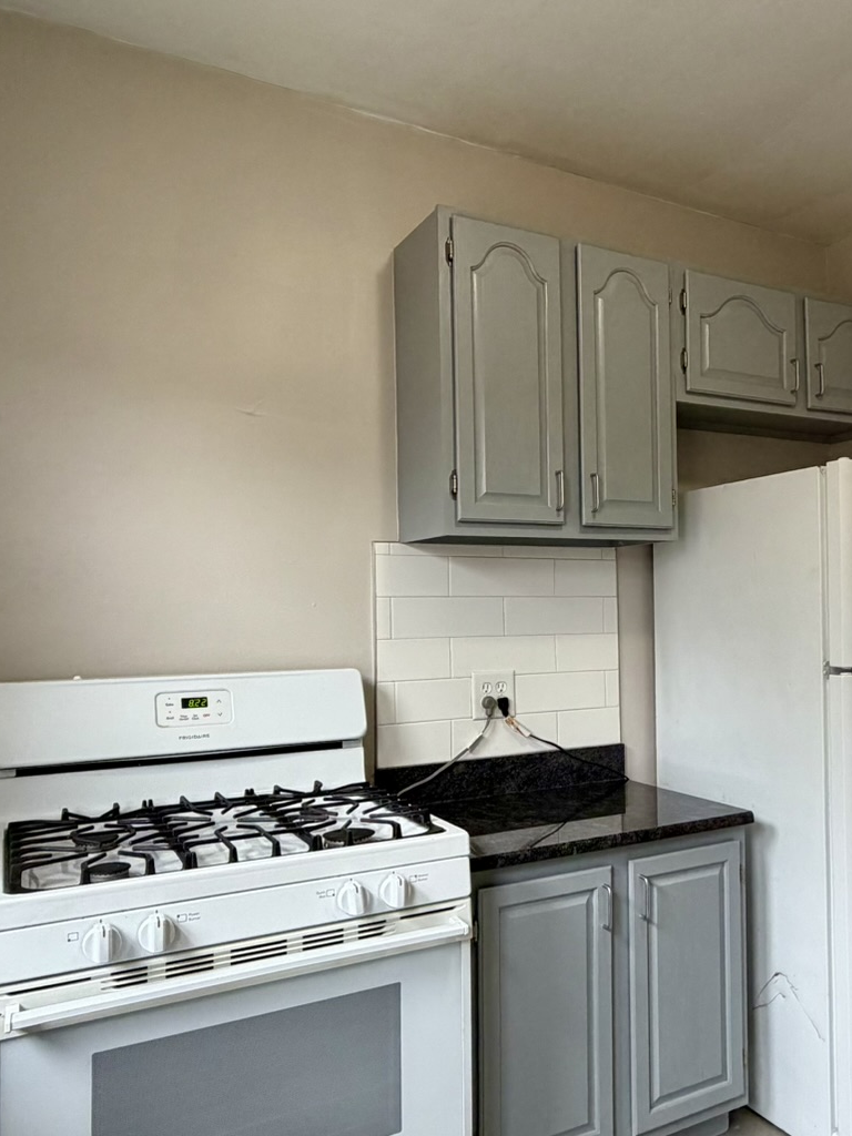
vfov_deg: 63.4
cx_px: 574
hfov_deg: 48.8
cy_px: 604
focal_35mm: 28
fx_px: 919
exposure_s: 1/121
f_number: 2.2
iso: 250
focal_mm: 2.22
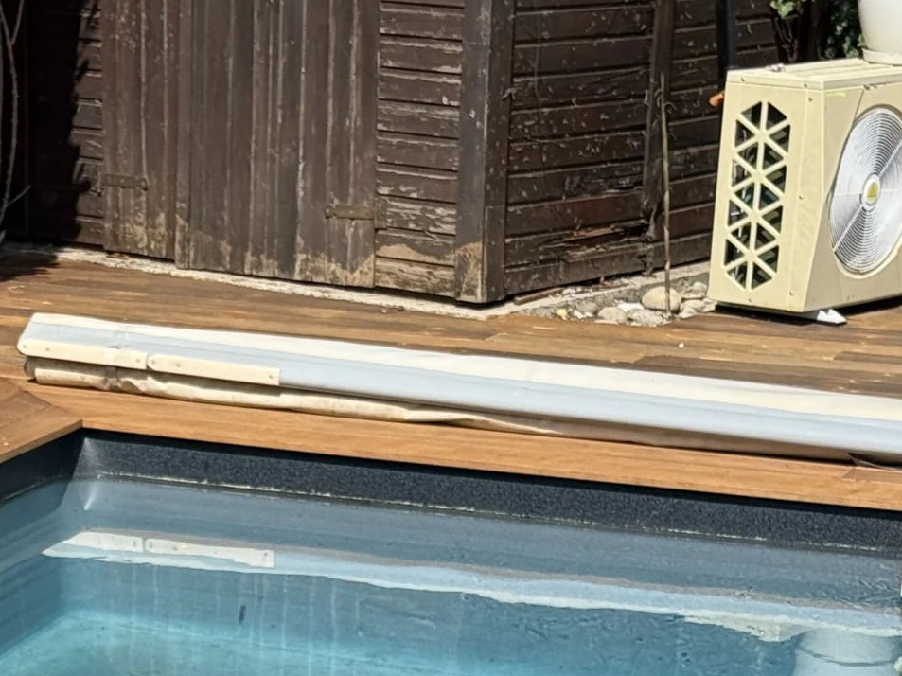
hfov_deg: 15.2
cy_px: 824
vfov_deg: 11.3
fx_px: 3360
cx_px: 130
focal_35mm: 129
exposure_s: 1/3534
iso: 64
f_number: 1.78
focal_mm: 6.76
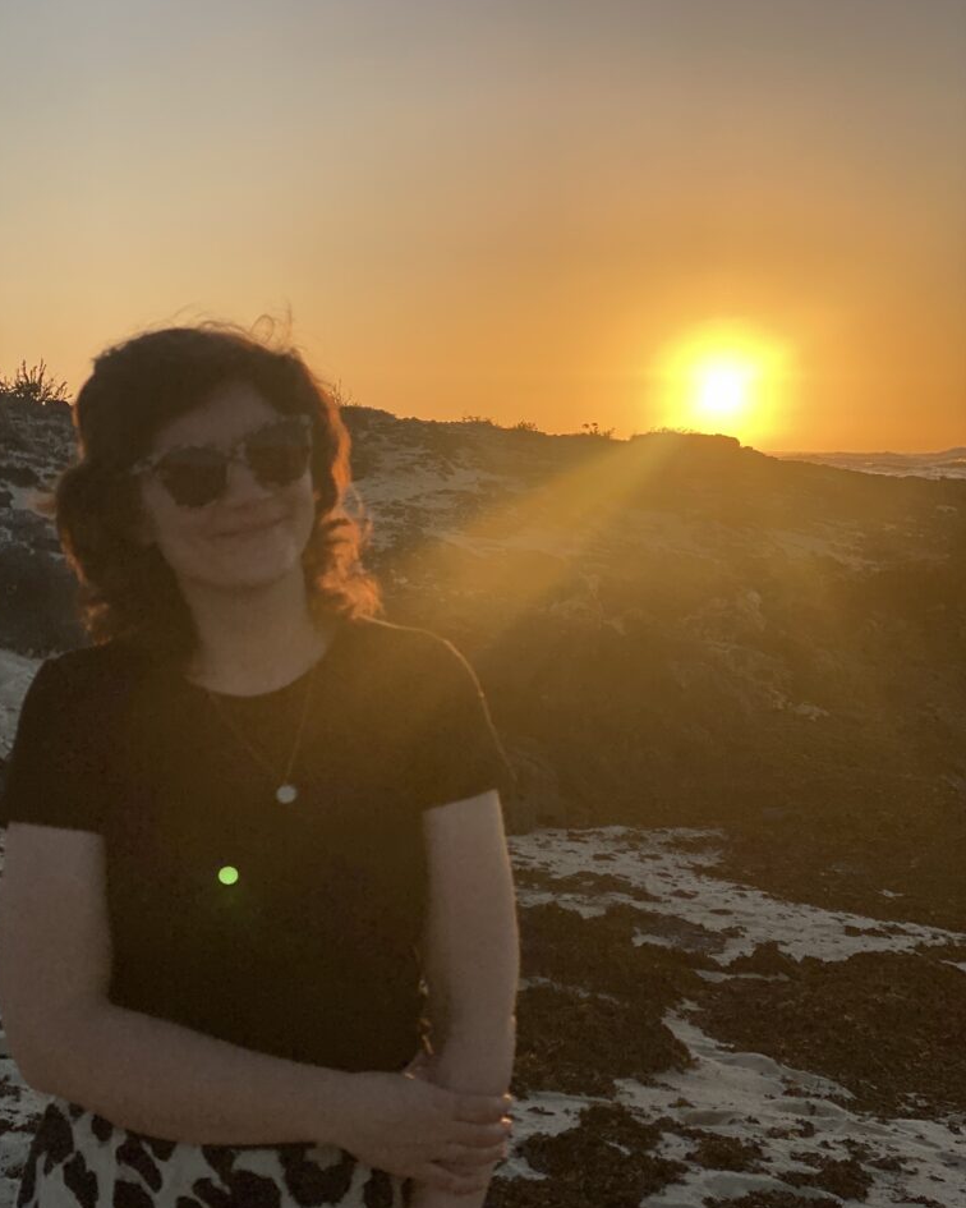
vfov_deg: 34.1
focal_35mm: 55
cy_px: 630
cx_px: 477
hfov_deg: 27.6
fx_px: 1966
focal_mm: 6
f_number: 2
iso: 20
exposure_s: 1/1370
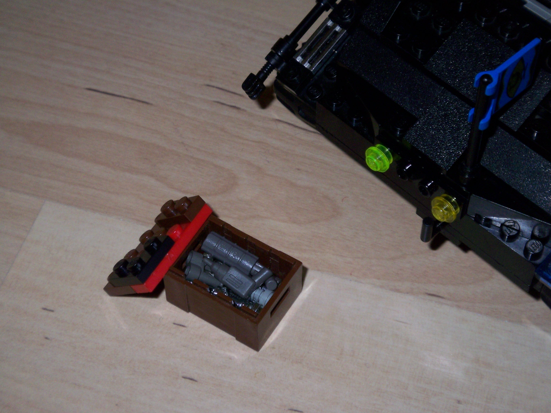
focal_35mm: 76
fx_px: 1210
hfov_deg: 25.7
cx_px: 276
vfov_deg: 19.4
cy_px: 206
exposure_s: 1/100
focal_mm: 12.4
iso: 125
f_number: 4.2
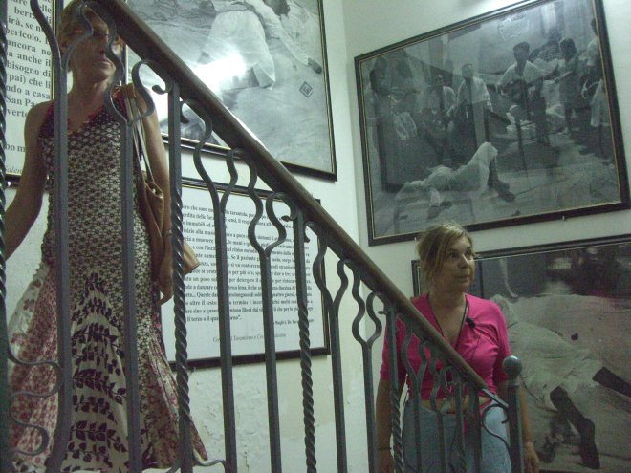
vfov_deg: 37.7
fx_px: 693
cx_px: 316
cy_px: 236
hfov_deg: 49.0
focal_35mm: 38
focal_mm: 6.2
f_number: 2.7
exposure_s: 1/80
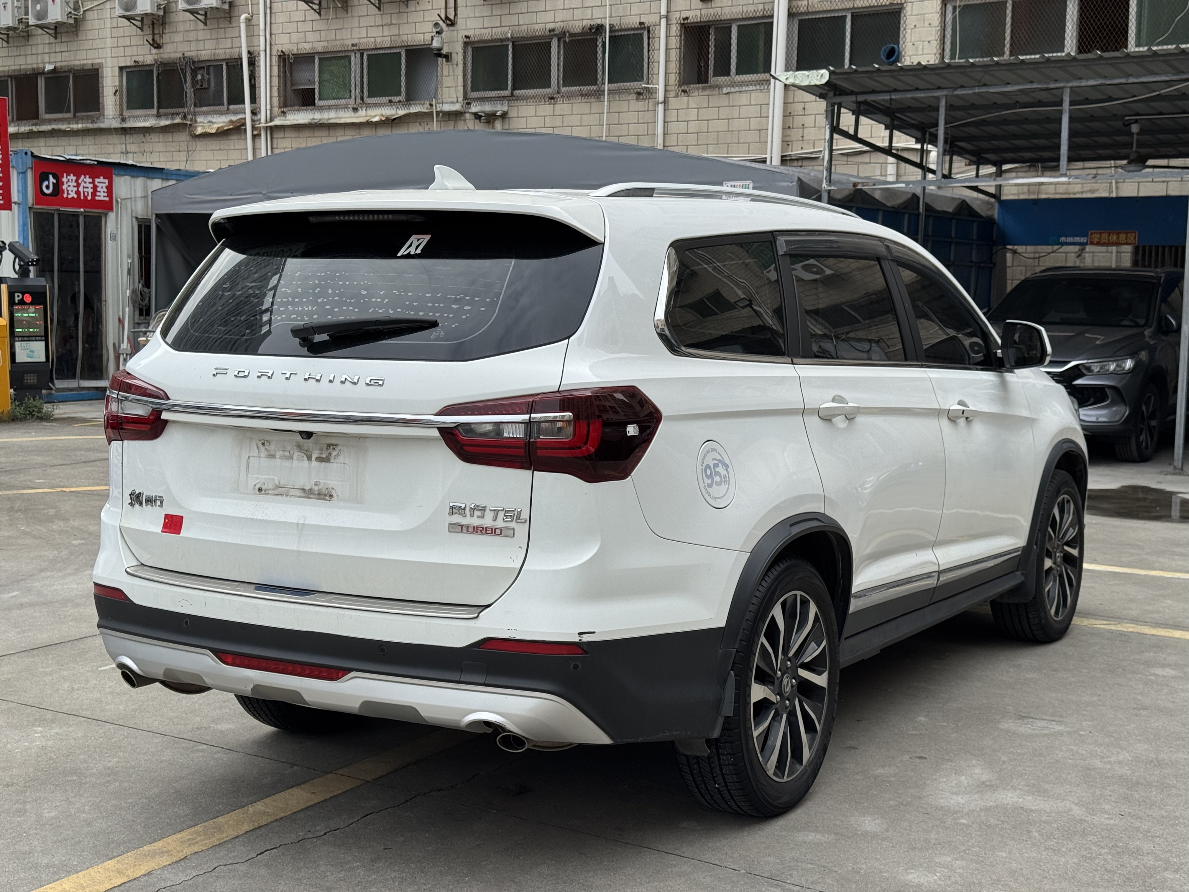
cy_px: 446
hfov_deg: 39.7
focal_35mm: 48
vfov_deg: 30.3
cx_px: 594
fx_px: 1649
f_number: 1.78
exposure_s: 1/2959
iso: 64
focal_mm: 6.76
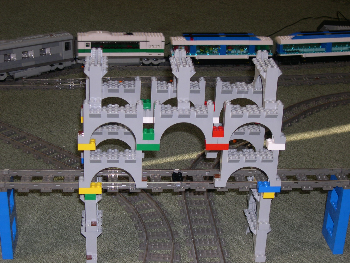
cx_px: 175
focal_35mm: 67
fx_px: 677
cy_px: 132
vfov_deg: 21.9
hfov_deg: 29.0
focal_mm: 14.2
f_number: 3.7
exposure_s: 1/60
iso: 100
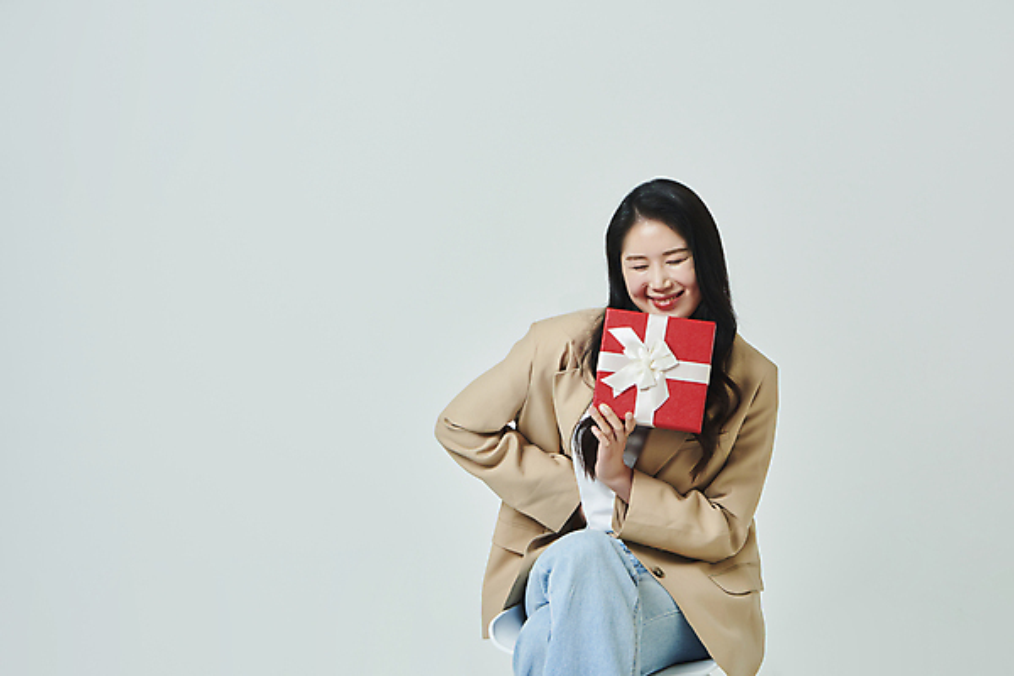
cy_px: 338
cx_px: 507
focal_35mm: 70
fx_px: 1972
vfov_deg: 19.5
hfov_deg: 28.8
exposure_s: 1/125
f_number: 11
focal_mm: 70
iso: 100
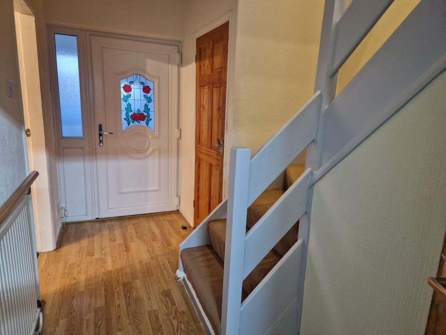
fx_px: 296
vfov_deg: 58.9
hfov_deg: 73.9
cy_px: 168
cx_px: 223
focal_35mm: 23
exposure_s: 1/50
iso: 640
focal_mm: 5.4
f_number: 1.8
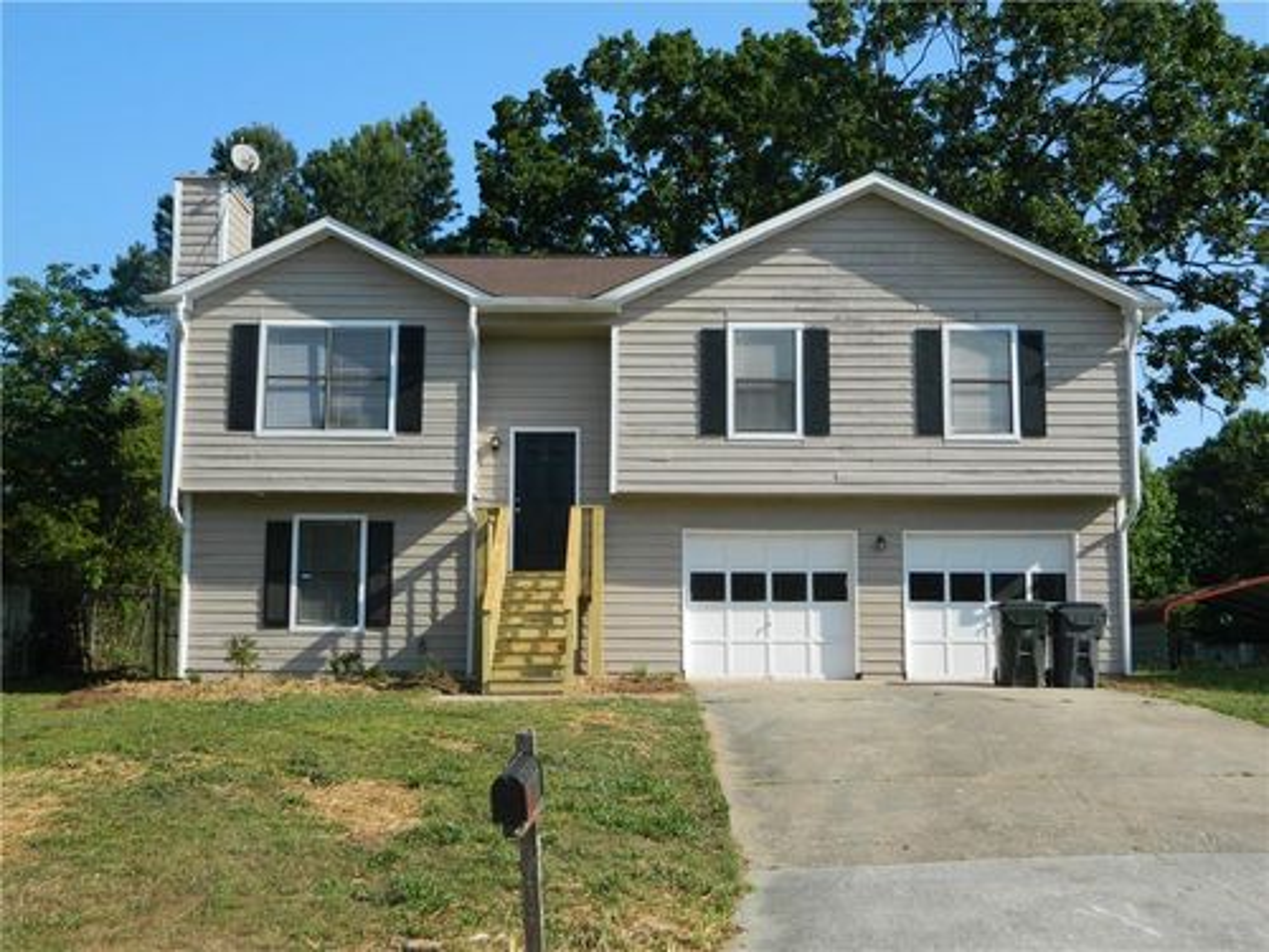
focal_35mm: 41
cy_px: 476
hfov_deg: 45.8
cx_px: 634
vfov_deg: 35.1
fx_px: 1503
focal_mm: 7.3
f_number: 3.5
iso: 110
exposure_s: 1/800
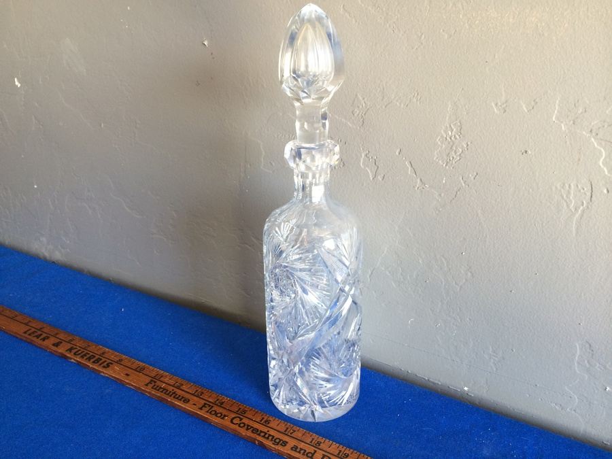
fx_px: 530
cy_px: 230
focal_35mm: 30
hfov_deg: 60.0
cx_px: 306
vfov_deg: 46.8
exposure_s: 1/30
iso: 80
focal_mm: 4.12
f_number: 2.2
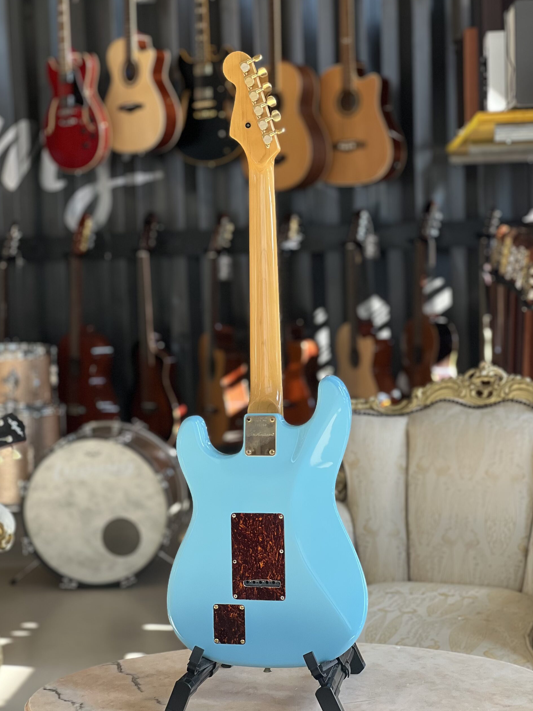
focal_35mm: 78
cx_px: 266
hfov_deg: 18.9
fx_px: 1601
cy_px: 353
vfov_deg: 25.0
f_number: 2.8
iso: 80
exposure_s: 1/121
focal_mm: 9
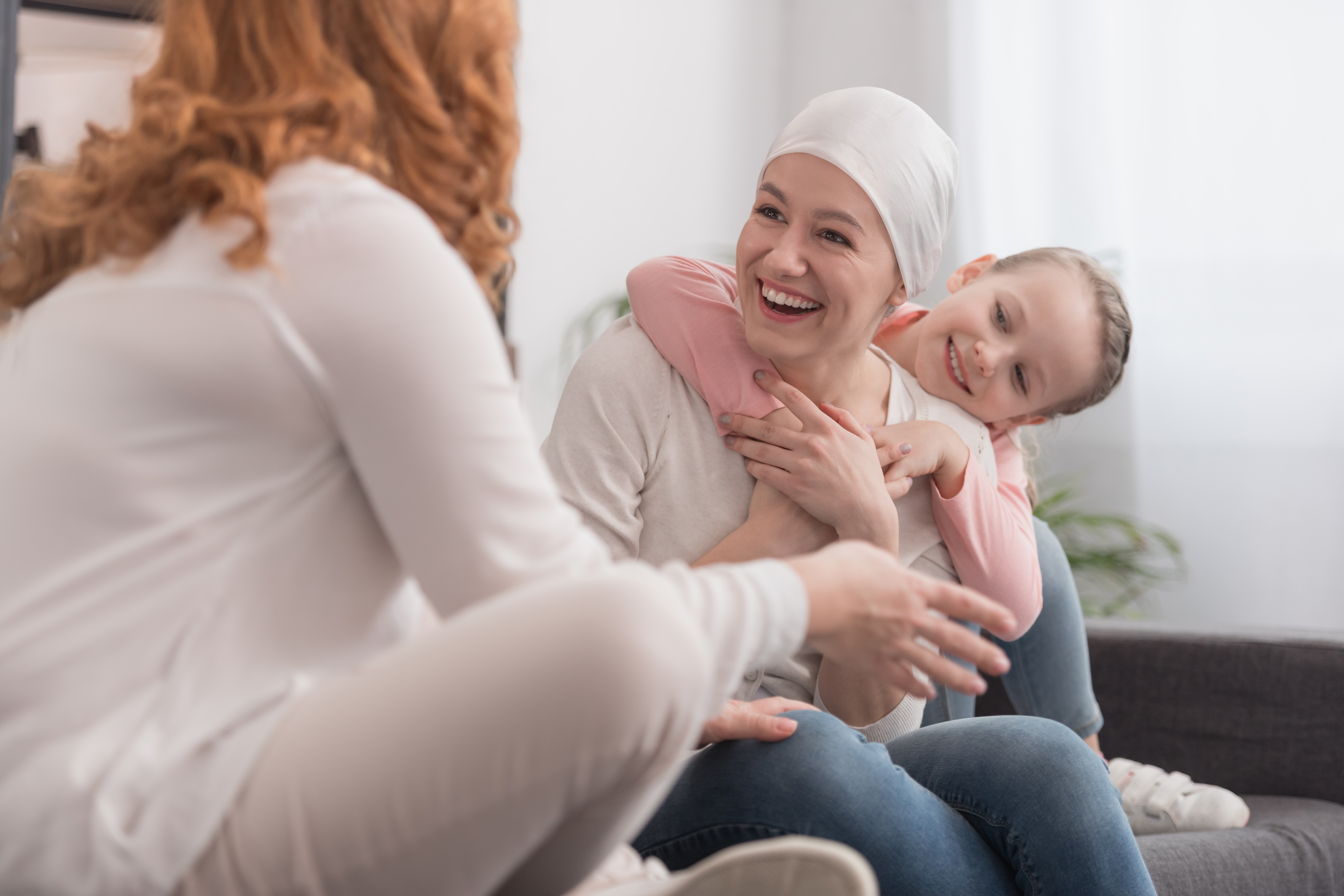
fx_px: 4108
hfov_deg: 18.6
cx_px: 672
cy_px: 448
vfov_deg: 12.5
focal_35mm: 110
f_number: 2.8
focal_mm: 110
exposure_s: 1/200
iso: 400
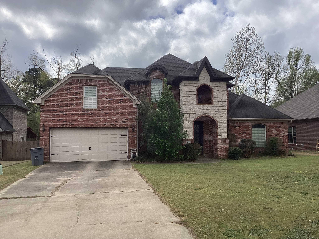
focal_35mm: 31
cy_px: 120
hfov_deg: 58.4
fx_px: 286
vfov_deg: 45.4
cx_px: 160
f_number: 2.4
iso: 25
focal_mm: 3.3
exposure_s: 1/1773
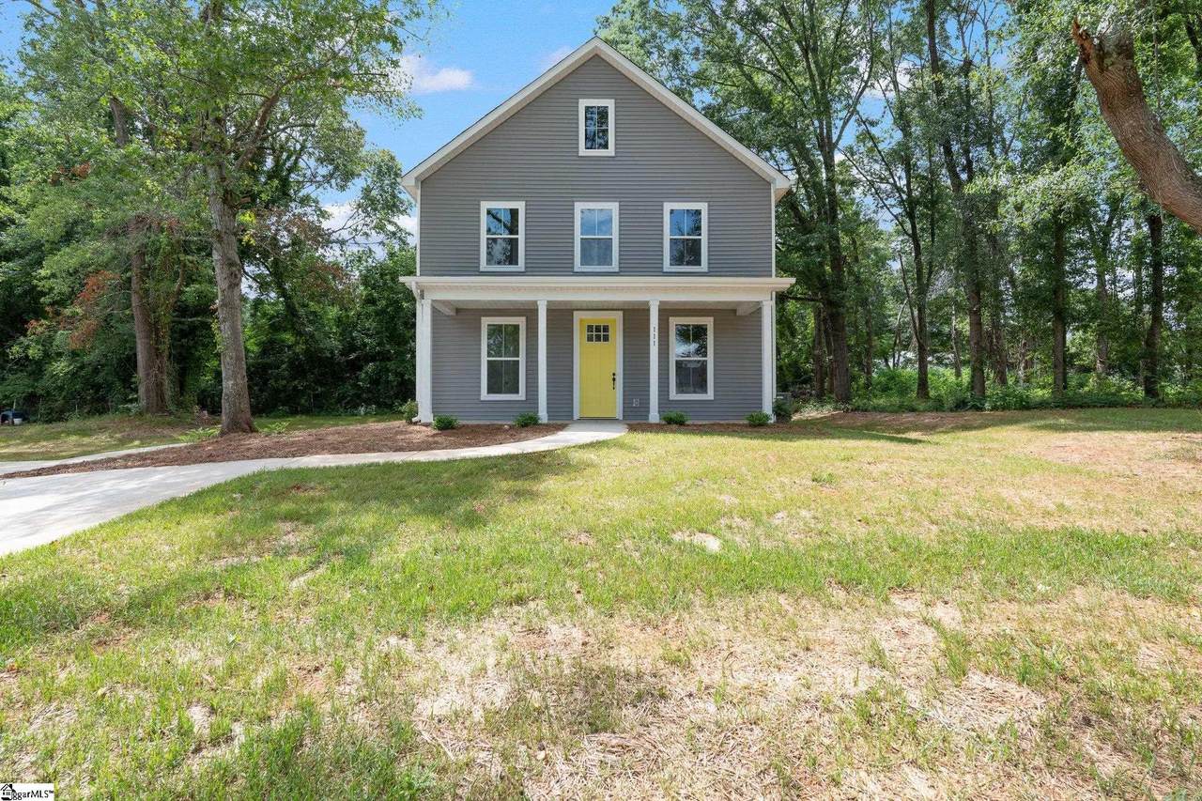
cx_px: 601
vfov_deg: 70.4
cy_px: 400
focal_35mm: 17
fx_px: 567
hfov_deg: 93.3
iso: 250
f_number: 9
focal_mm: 17
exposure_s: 1/320
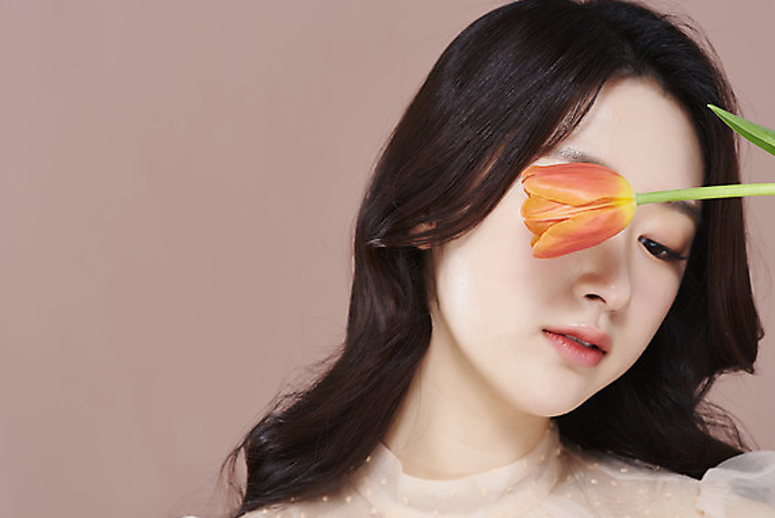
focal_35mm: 110
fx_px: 2369
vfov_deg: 12.5
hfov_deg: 18.6
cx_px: 403
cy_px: 270
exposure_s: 1/125
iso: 64
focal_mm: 105
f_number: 11
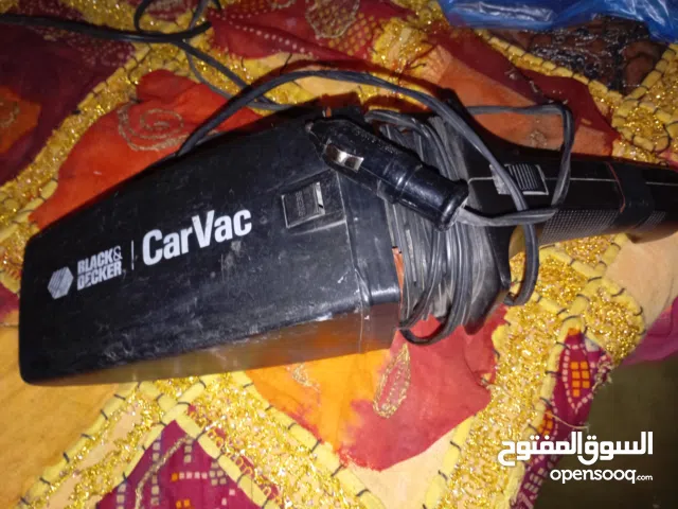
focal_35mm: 28
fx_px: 548
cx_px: 339
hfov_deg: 63.4
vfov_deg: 49.7
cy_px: 254
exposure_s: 1/16.7
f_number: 1.8
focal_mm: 4.27
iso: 306
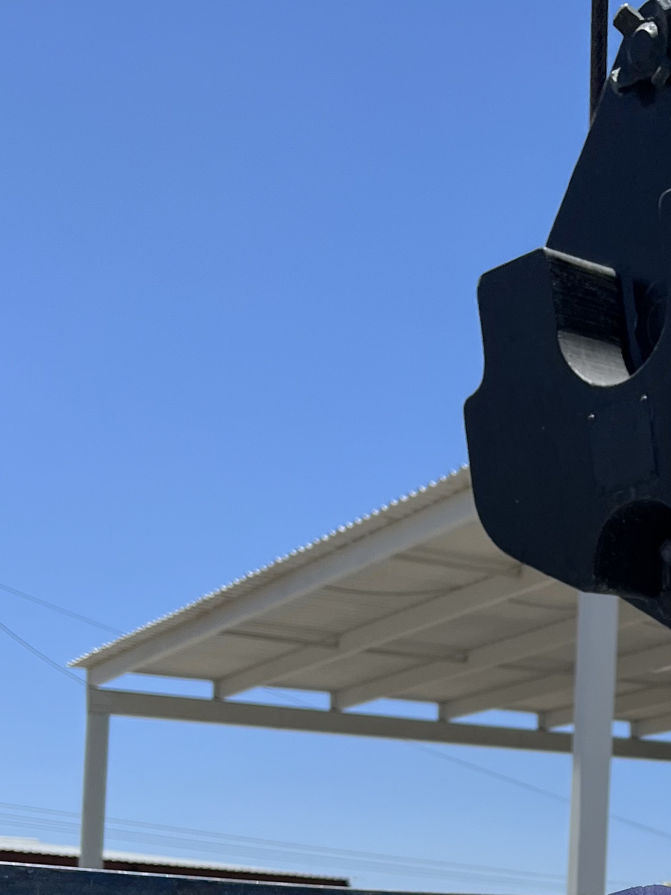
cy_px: 1054
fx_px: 1732
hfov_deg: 20.9
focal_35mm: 67
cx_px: 735
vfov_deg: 26.1
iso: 50
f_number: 1.6
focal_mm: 5.1
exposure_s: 1/3745
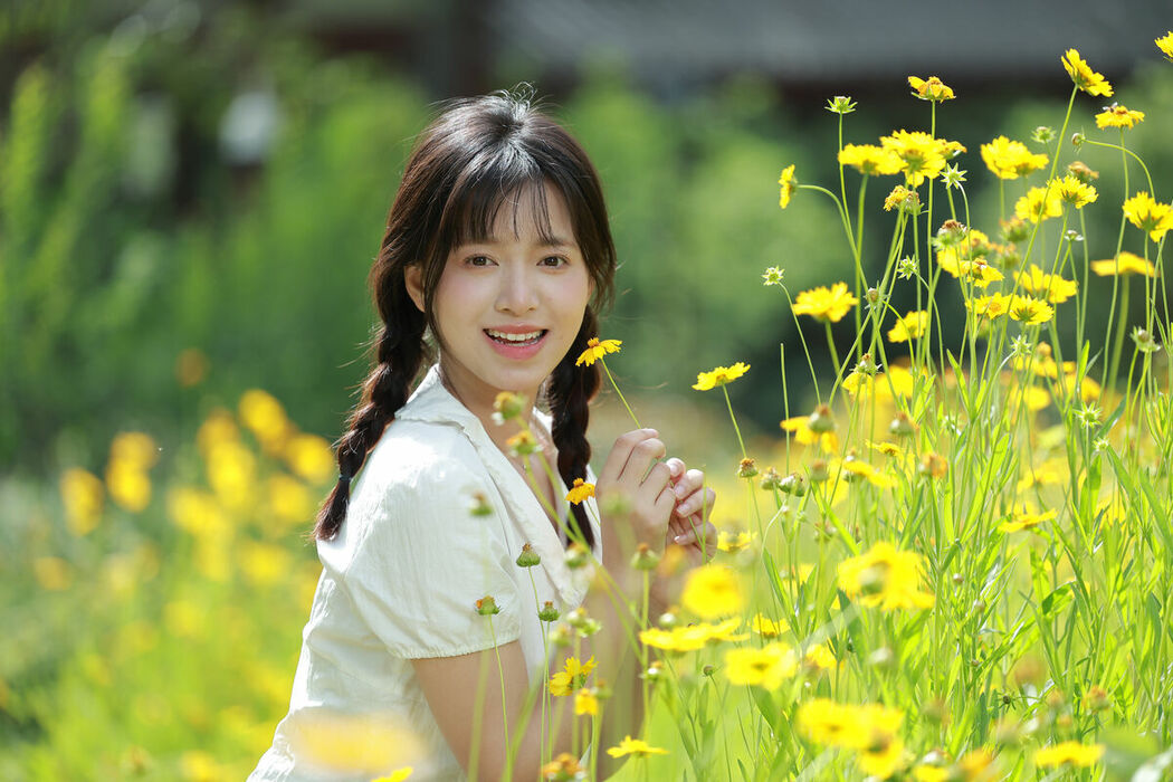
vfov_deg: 8.2
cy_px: 391
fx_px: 5474
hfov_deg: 12.2
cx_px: 586
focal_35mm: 168
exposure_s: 1/500
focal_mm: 168
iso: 100
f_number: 2.8
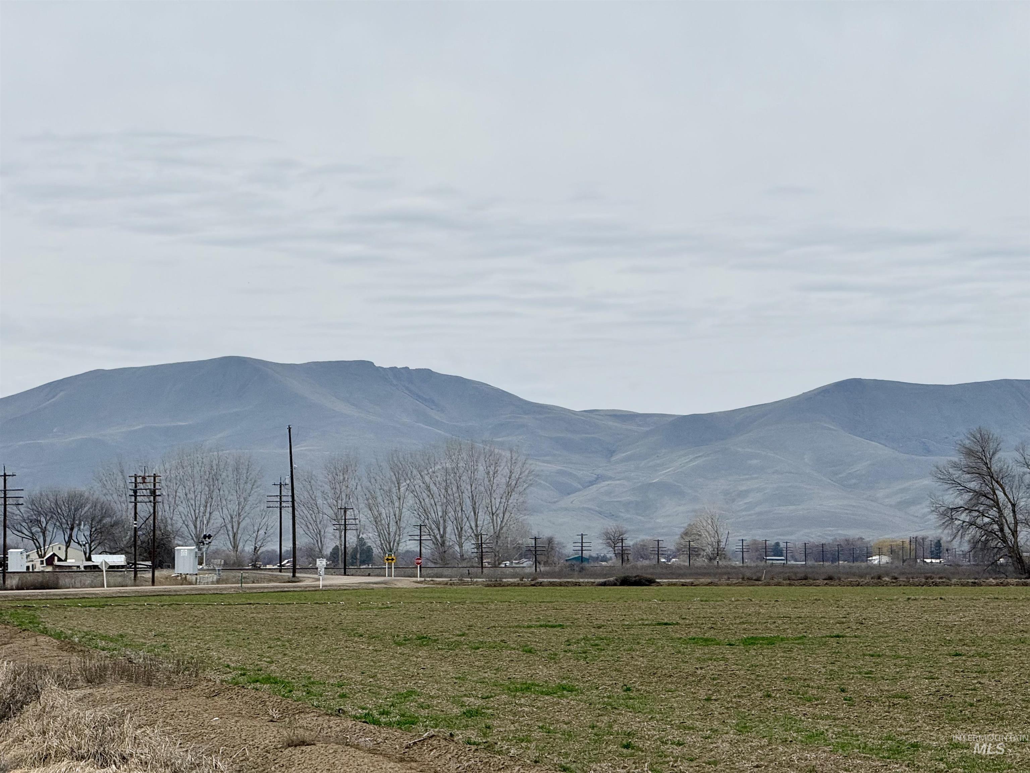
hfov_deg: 16.4
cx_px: 515
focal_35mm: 120
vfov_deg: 12.3
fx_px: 3571
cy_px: 386
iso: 50
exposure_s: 1/1650
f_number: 2.8
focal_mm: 15.66
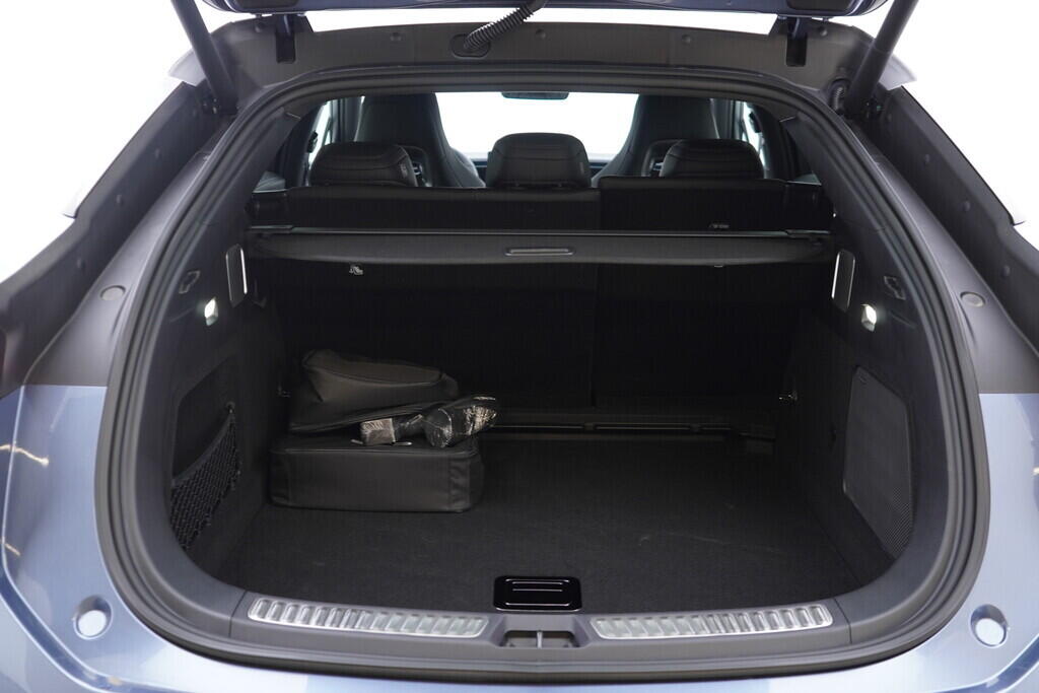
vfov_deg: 36.9
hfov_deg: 53.1
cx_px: 520
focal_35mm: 36
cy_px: 346
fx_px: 1039
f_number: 2.8
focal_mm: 24
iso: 250
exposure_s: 1/40
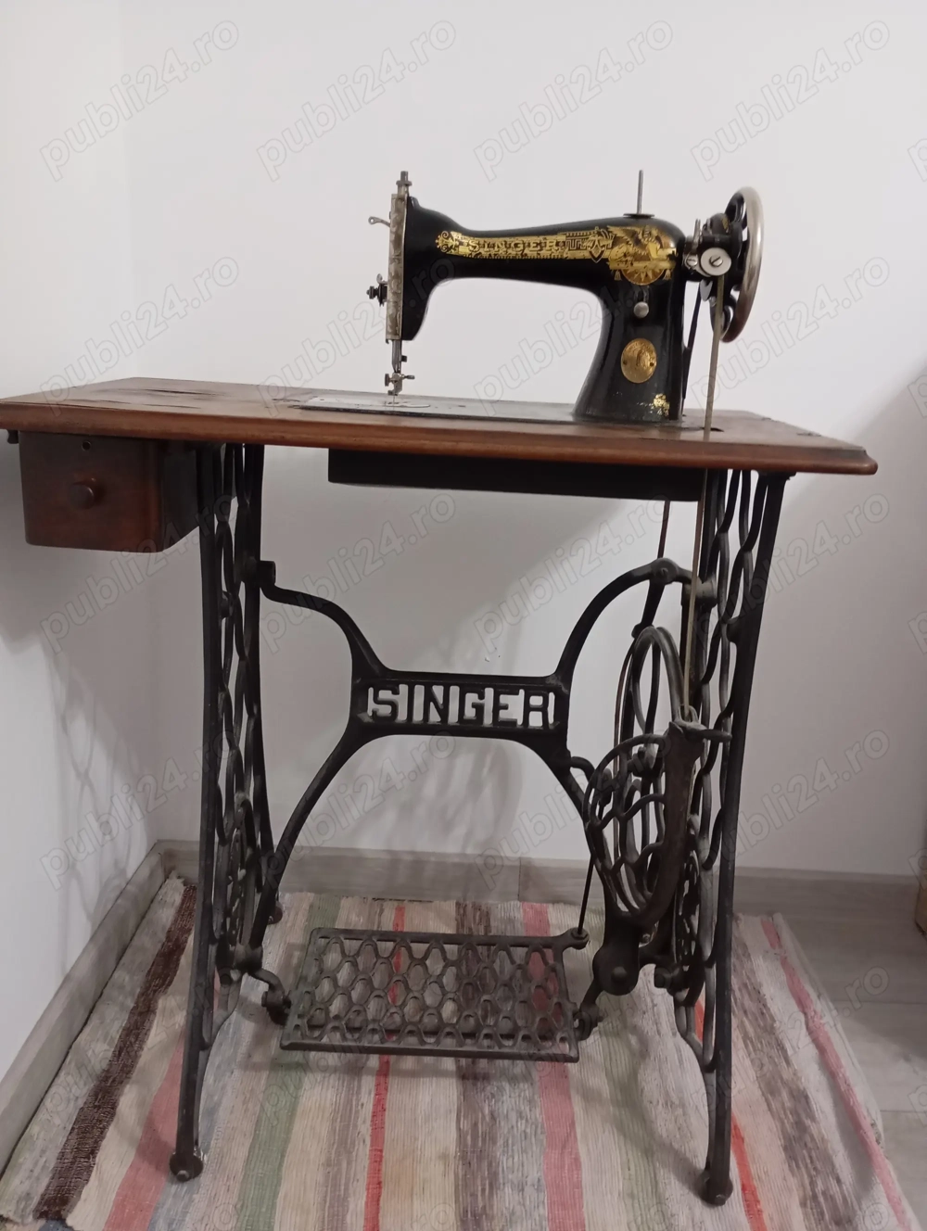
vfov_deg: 63.4
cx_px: 464
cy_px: 616
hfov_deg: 49.9
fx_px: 997
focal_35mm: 28
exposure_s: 1/20
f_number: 1.8
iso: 1995
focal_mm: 4.27
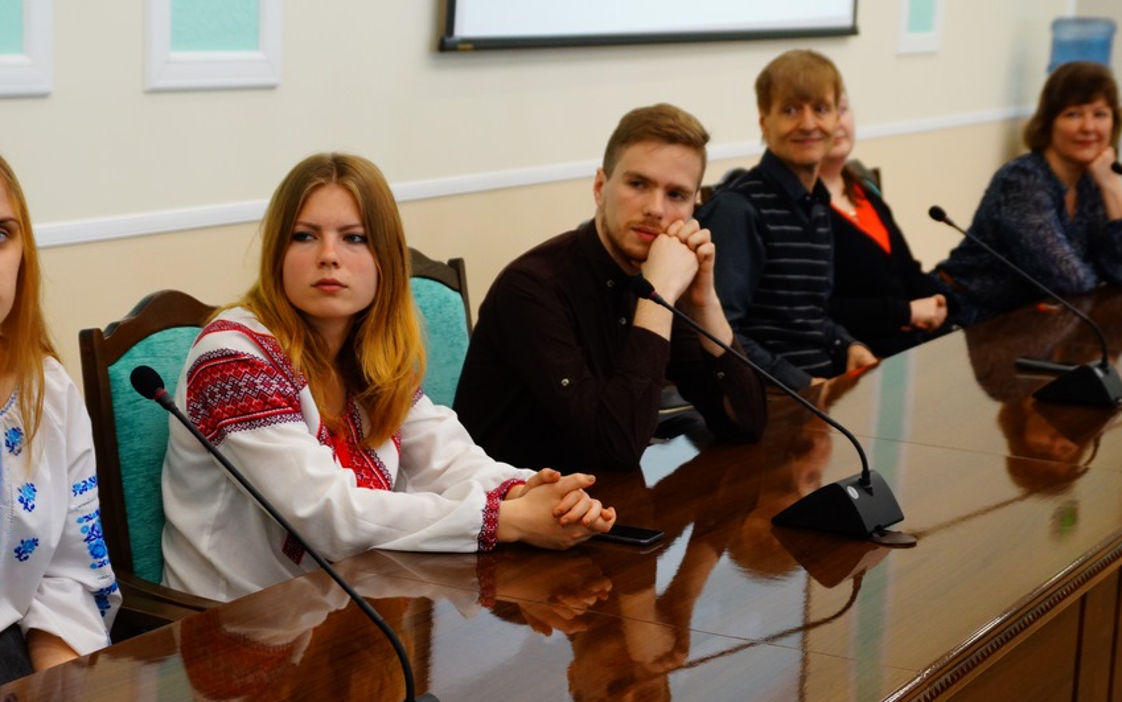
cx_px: 492
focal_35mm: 73
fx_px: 2223
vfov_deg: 17.9
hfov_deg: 28.3
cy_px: 381
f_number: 4.5
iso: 640
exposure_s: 1/60
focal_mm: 35
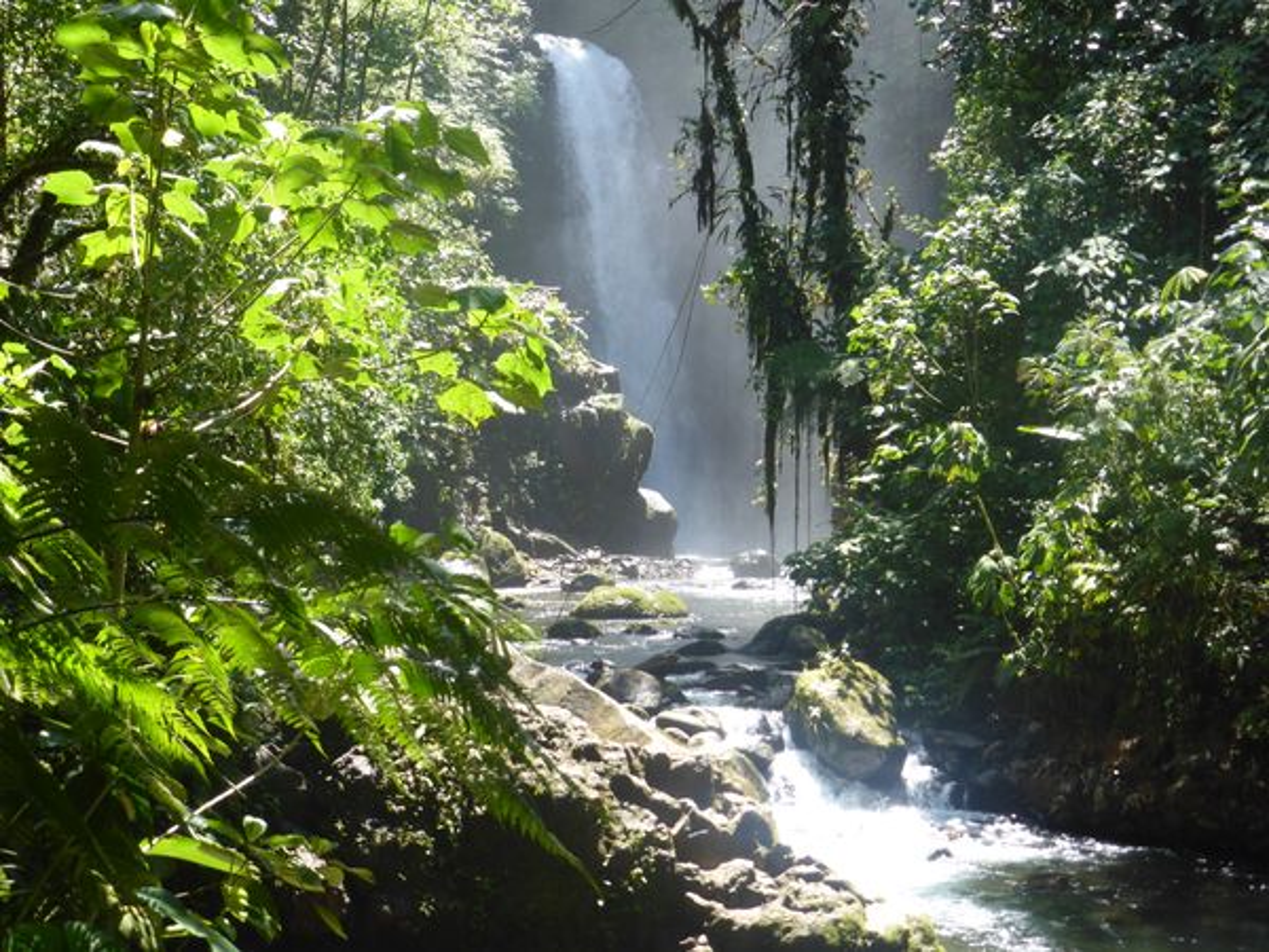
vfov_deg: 25.2
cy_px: 476
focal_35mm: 58
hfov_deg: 33.2
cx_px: 634
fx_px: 2126
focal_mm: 10.3
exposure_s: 1/100
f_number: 4.7
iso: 100
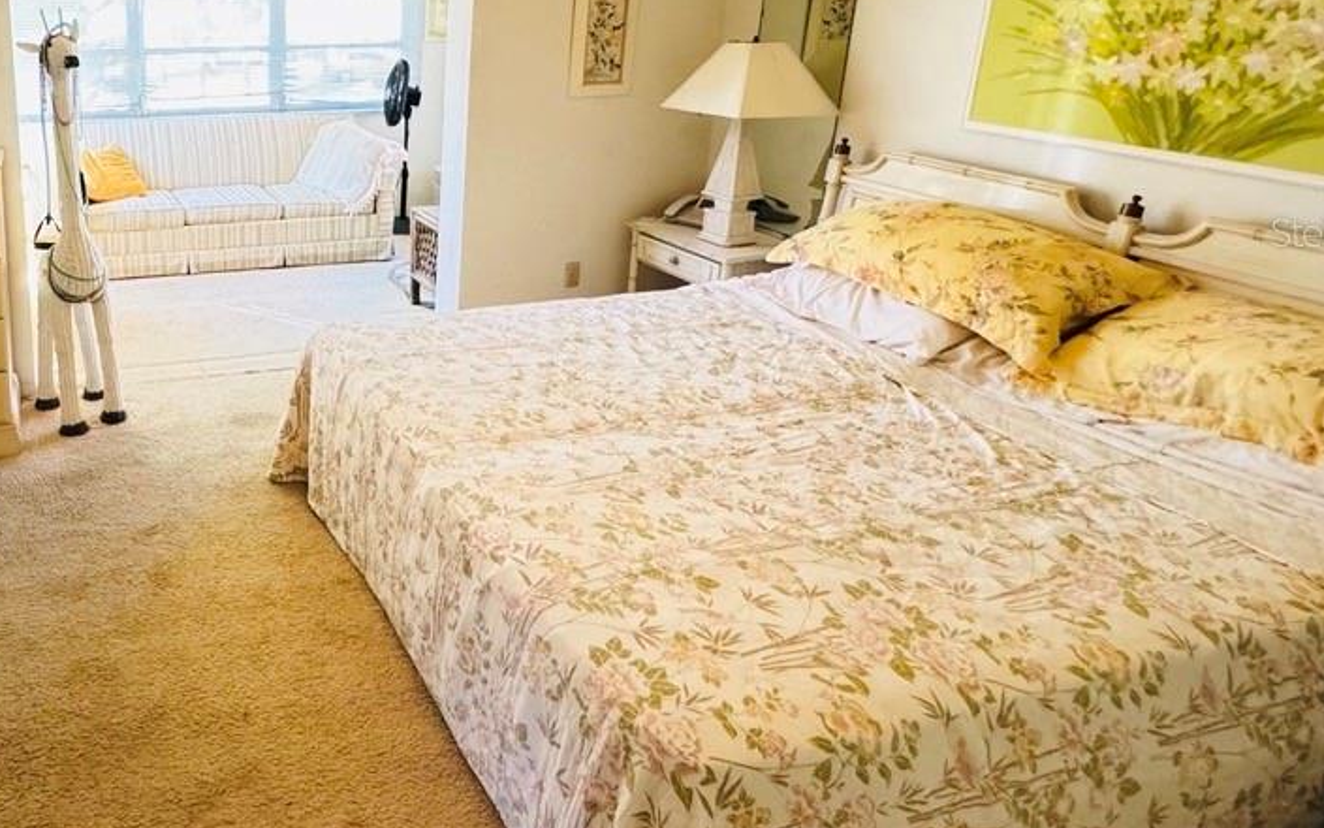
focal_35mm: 27
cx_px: 244
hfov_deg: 62.0
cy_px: 231
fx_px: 974
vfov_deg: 44.8
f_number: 2.2
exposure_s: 1/60
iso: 1000
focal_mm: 2.22
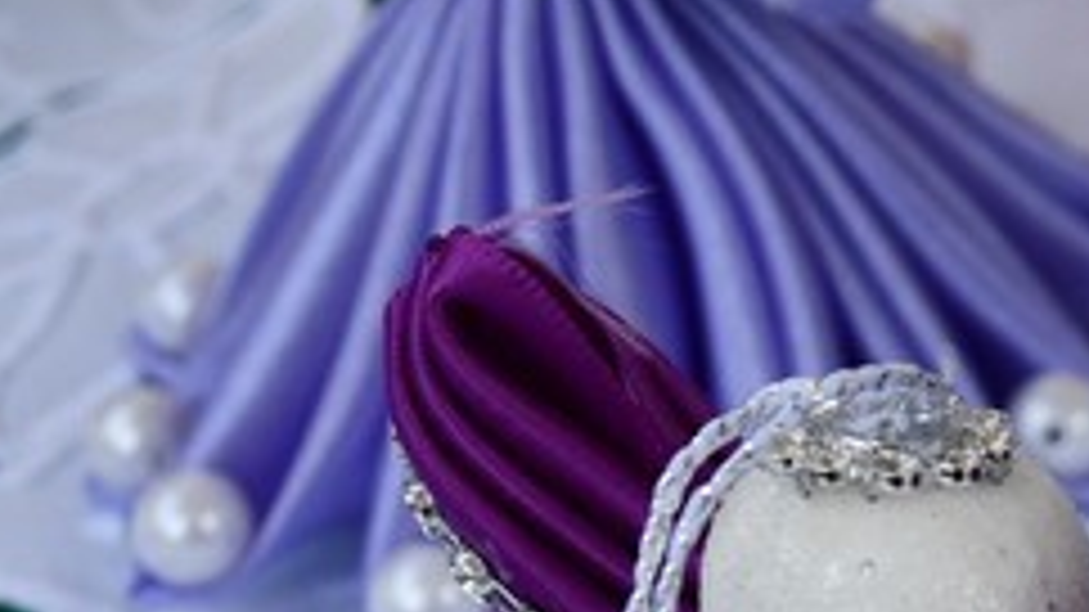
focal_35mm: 177
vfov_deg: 6.8
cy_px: 502
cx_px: 1976
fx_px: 5110
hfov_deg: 11.3
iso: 200
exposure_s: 1/250
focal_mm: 27
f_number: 5.6
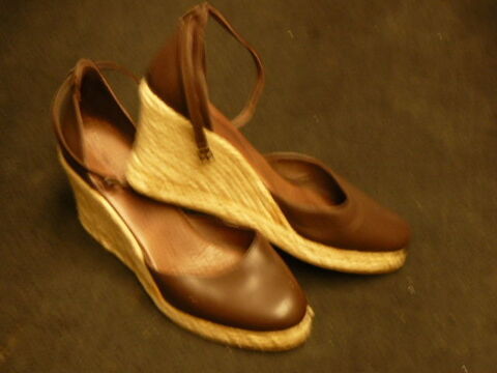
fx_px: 1192
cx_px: 248
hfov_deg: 23.6
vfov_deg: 17.8
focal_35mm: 83
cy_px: 186
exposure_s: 1/2.5
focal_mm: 9.2
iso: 100
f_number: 2.8
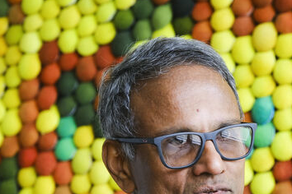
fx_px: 1509
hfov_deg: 11.0
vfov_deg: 7.4
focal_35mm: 186
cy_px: 159
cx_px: 227
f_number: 3.6
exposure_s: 1/160
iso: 800
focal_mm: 68.7
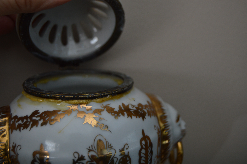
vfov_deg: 20.1
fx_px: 463
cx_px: 124
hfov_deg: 29.9
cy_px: 82
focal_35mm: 68
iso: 200
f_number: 5.3
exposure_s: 1/200
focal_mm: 45
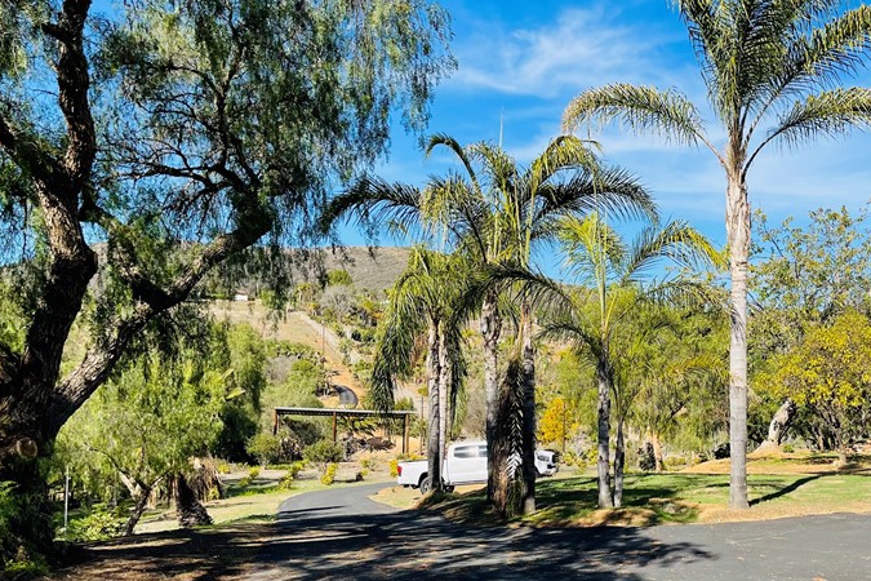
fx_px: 992
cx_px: 622
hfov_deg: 46.2
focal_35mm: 41
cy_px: 345
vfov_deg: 32.5
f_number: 1.6
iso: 32
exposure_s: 1/3086
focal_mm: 5.1
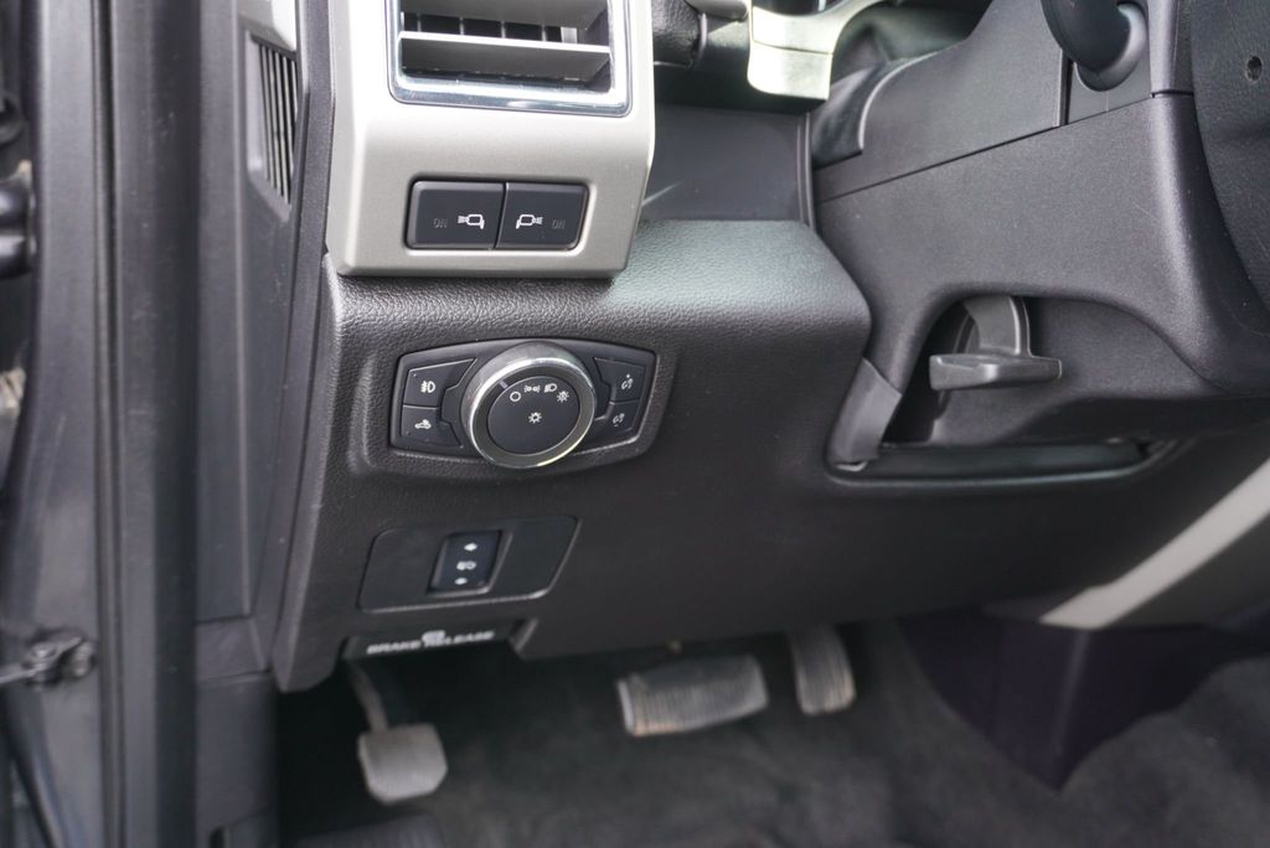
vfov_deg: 41.8
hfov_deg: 59.5
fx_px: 1112
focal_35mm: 32
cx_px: 635
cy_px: 424
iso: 500
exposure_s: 1/60
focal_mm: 21
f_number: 4
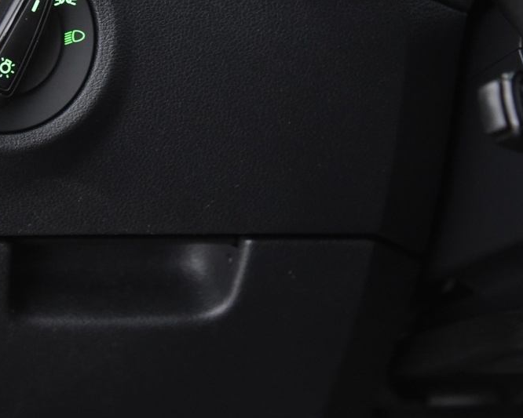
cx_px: 9
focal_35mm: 114
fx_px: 1765
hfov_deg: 16.5
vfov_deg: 13.4
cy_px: 59
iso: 4000
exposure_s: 1/20
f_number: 4
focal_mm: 50
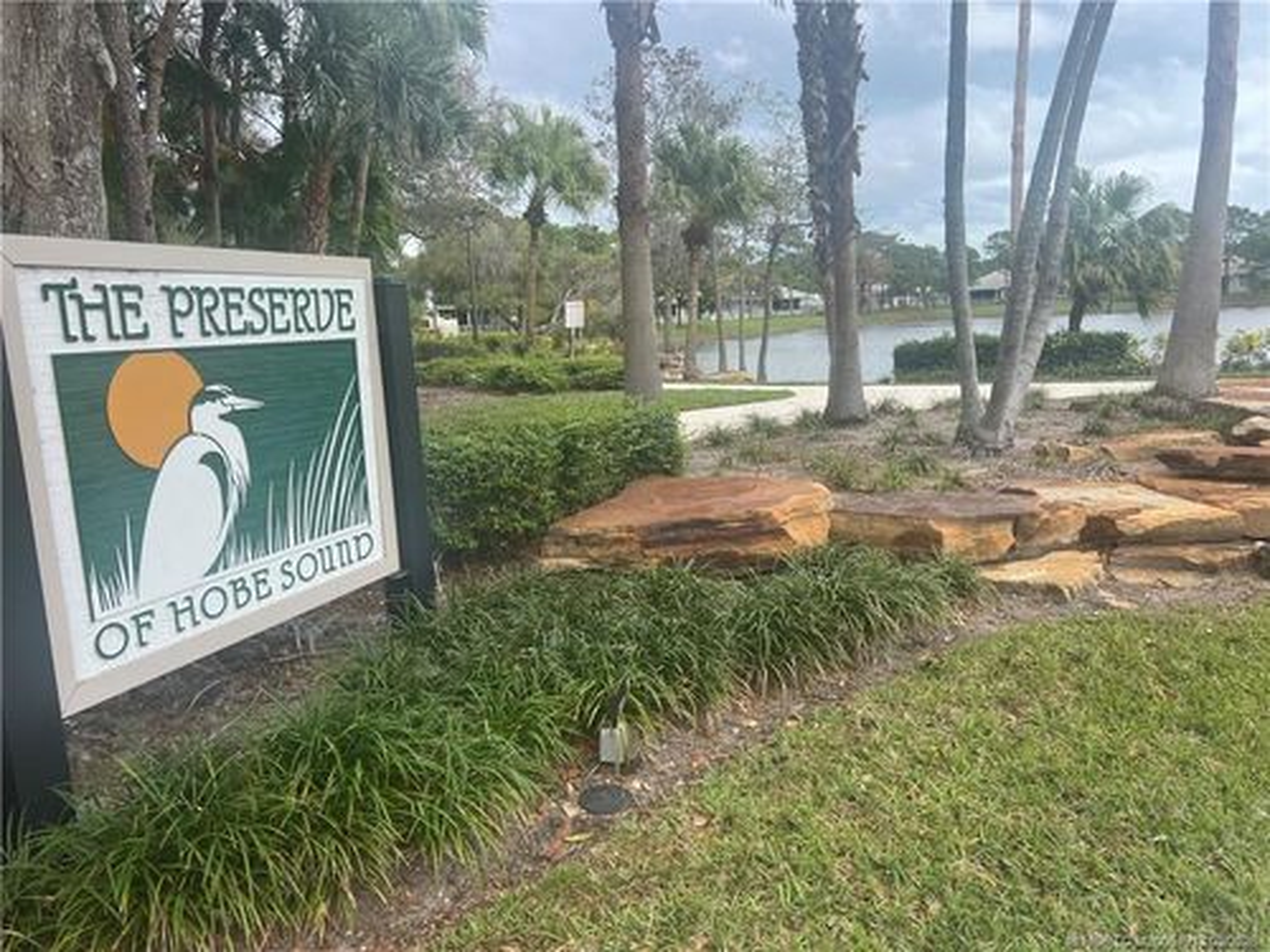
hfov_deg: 67.3
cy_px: 476
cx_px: 635
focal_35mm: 26
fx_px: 954
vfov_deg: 53.1
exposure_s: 1/1645
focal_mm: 5.7
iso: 50
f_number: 1.5
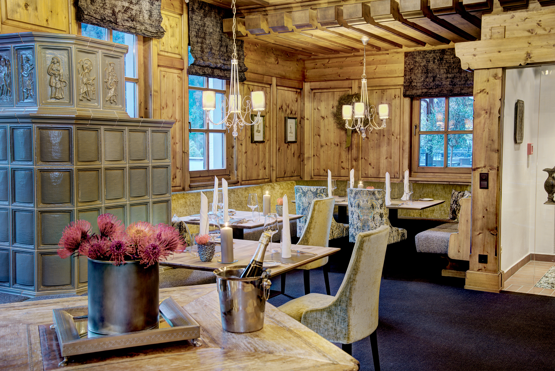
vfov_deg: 33.4
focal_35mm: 40
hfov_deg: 48.4
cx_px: 278
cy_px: 186
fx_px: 617
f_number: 7.1
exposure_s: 1
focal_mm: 40
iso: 100
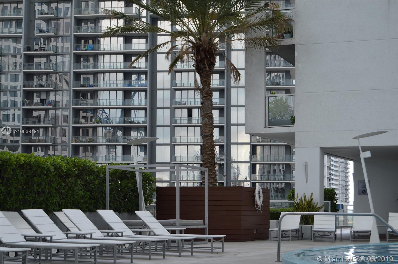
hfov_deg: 24.6
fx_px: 911
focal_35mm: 82
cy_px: 132
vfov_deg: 16.5
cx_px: 199
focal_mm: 55
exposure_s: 1/125
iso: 110
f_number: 5.6
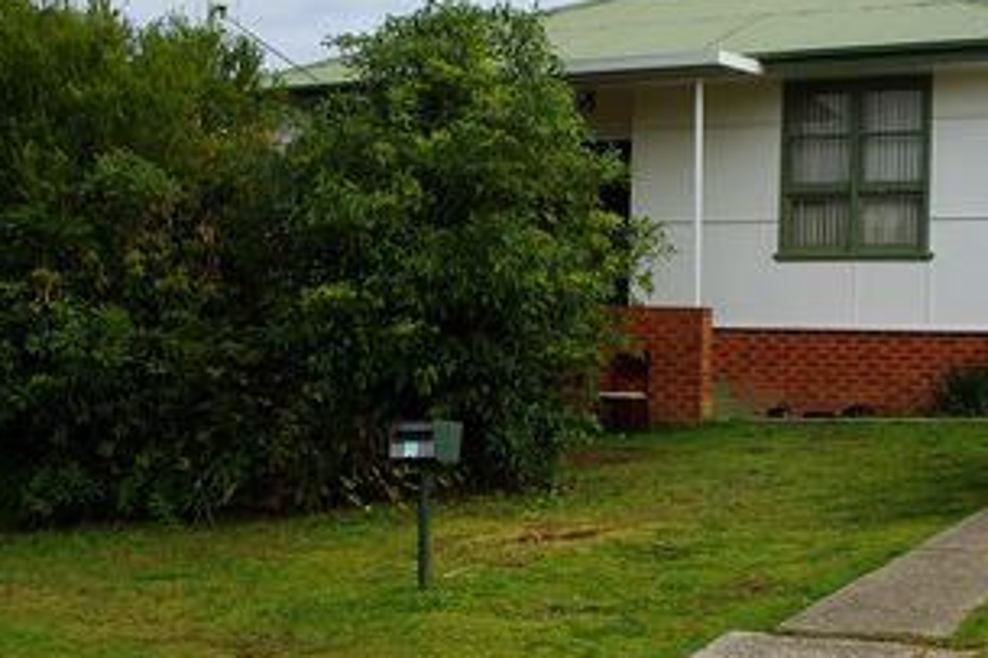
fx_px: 1563
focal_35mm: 57
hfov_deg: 34.6
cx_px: 687
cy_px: 339
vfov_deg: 23.8
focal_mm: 25
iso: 100
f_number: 9.5
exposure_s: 1/180
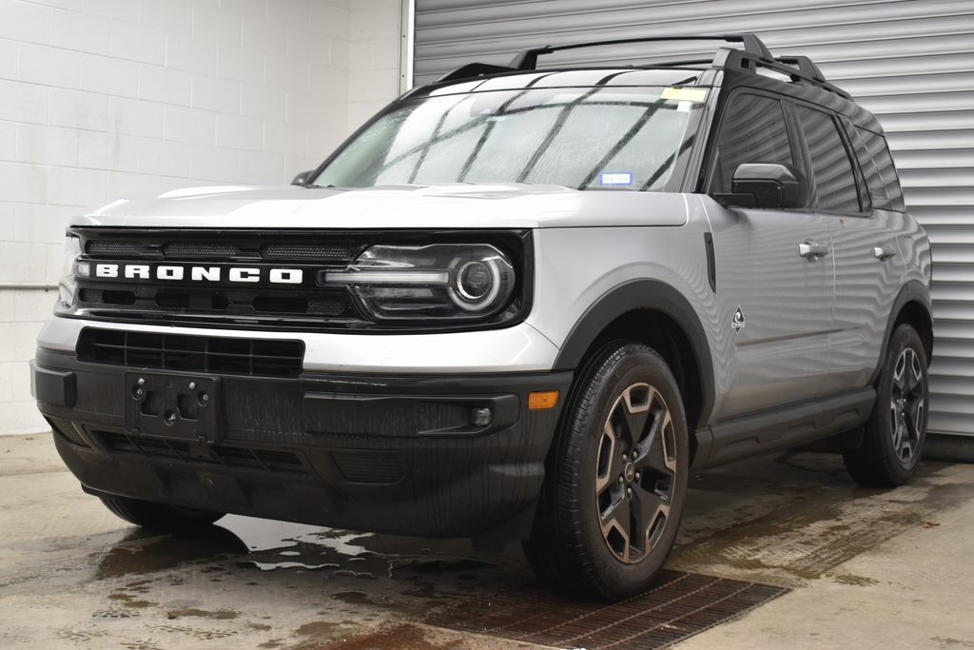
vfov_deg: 26.5
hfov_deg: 38.9
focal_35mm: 51
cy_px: 325
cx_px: 487
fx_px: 1380
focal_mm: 34
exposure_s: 1/100
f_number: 5
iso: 400
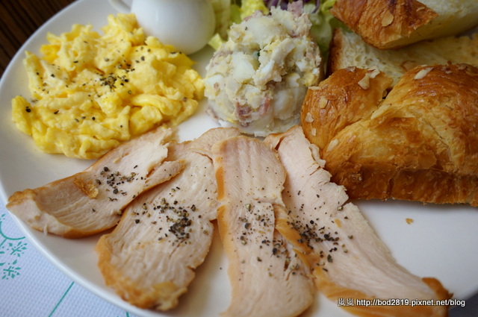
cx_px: 239
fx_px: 457
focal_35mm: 34
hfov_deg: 55.2
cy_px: 158
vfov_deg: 38.3
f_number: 4.5
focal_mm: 23
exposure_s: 1/80
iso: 200
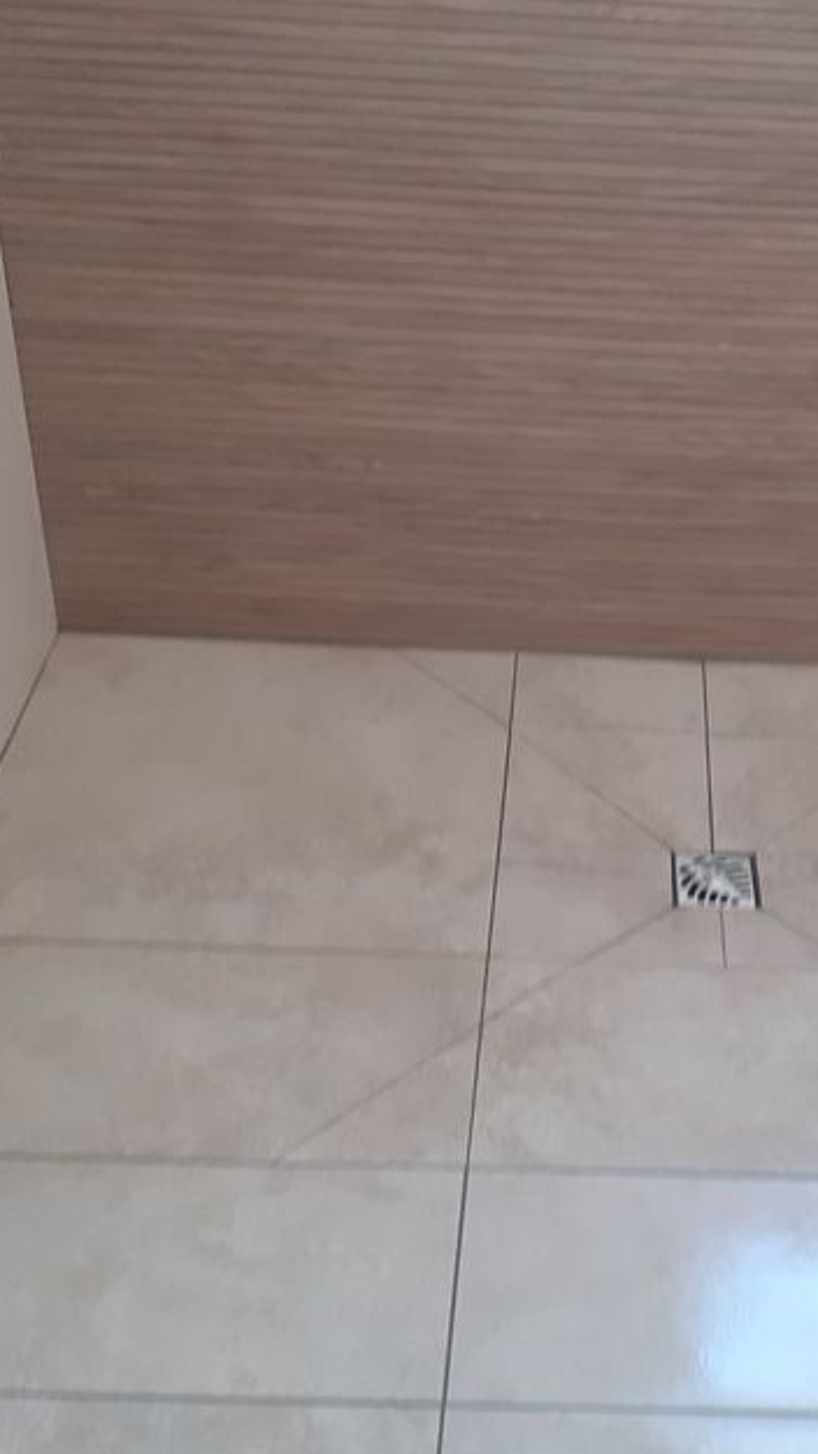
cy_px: 725
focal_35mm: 47
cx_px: 648
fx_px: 1813
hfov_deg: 25.0
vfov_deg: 43.7
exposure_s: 1/50
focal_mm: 3.6
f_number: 1.9
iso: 200
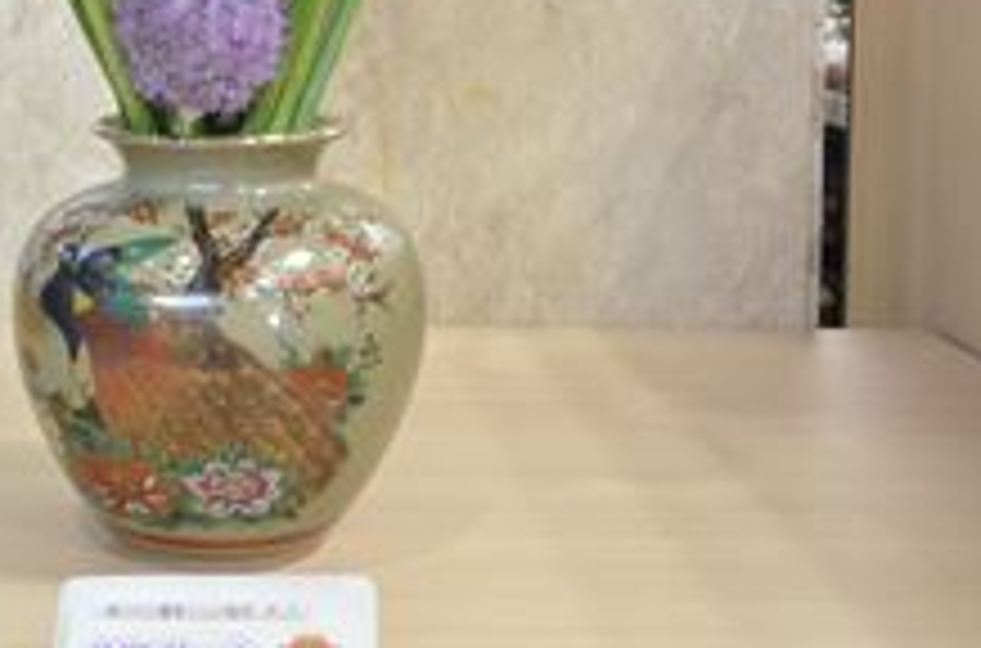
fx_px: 1685
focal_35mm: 62
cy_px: -38
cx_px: 248
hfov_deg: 31.9
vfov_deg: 20.9
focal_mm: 18
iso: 3200
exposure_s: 1/250
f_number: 11
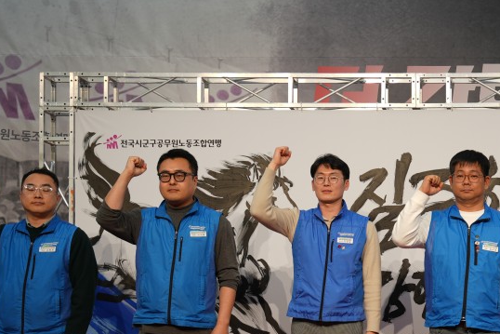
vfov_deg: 15.4
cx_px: 481
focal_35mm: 88
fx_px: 1222
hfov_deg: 22.4
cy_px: 305
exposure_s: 1/50
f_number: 3.2
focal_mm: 37
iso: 64
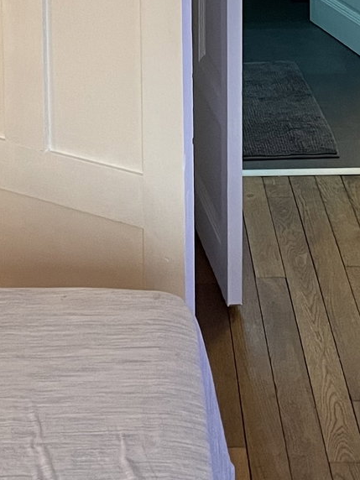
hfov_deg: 15.2
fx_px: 1345
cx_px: 186
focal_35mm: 97
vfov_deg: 18.8
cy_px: -142
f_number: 1.6
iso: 400
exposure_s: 1/59
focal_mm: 4.2
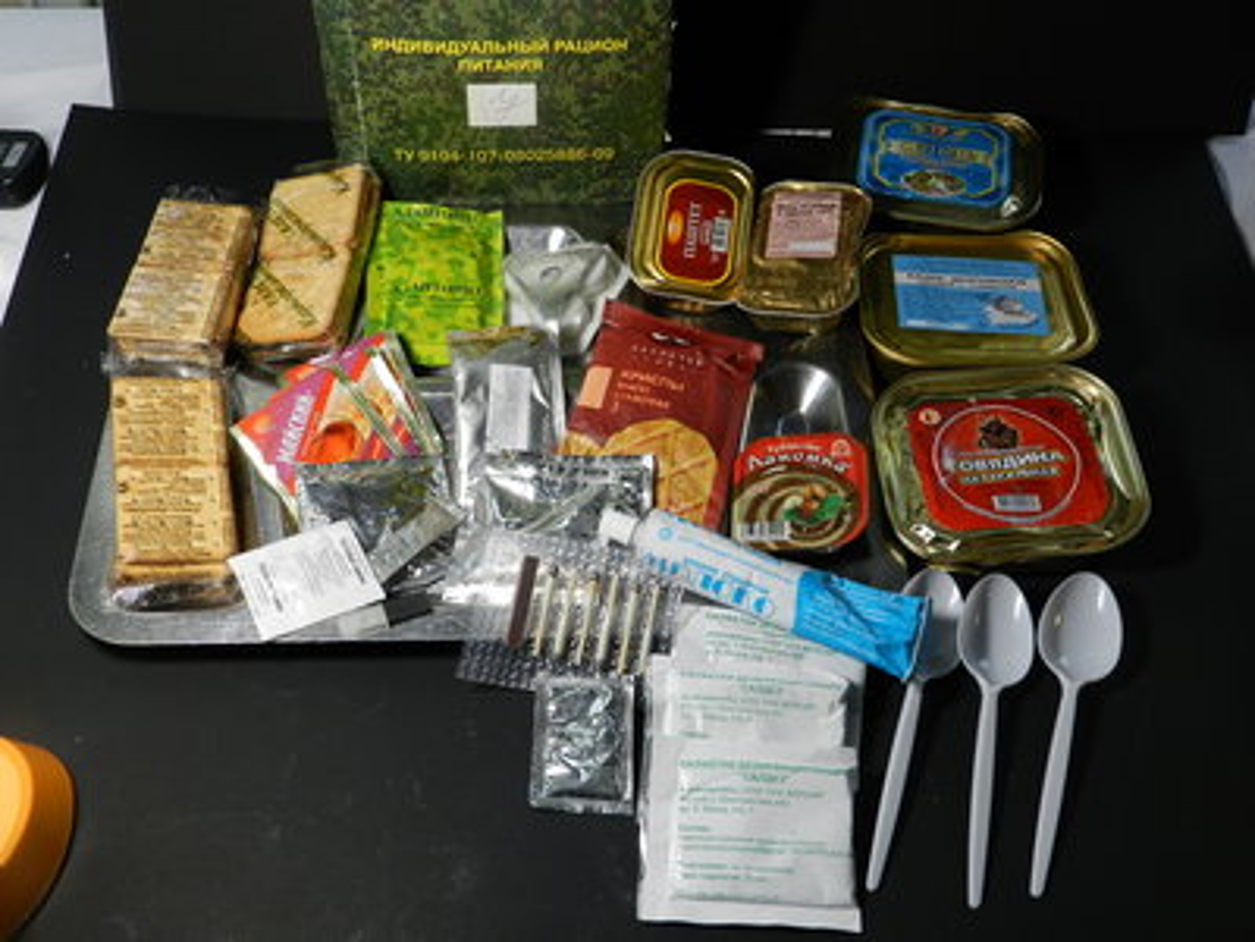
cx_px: 628
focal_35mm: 38
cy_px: 471
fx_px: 1378
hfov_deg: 49.0
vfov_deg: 37.7
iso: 220
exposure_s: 1/25
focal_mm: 6.7
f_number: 4
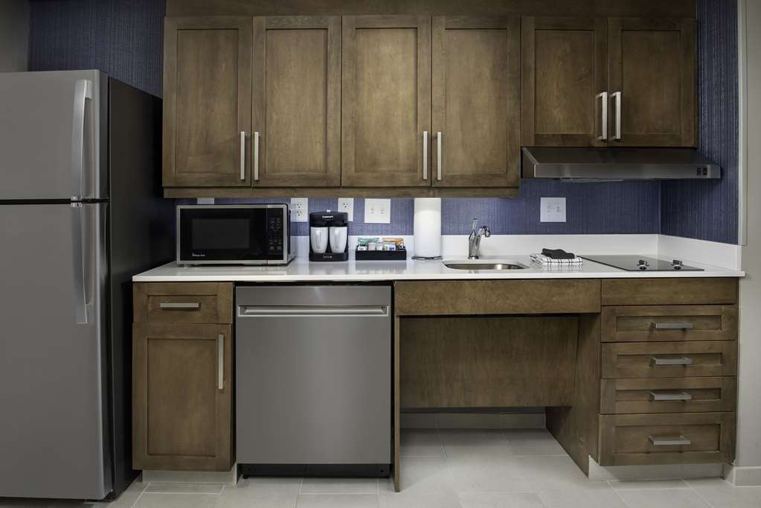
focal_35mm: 26
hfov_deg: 69.4
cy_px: 254
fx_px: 550
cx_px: 380
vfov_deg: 49.6
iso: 400
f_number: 11
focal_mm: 26
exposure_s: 1/160
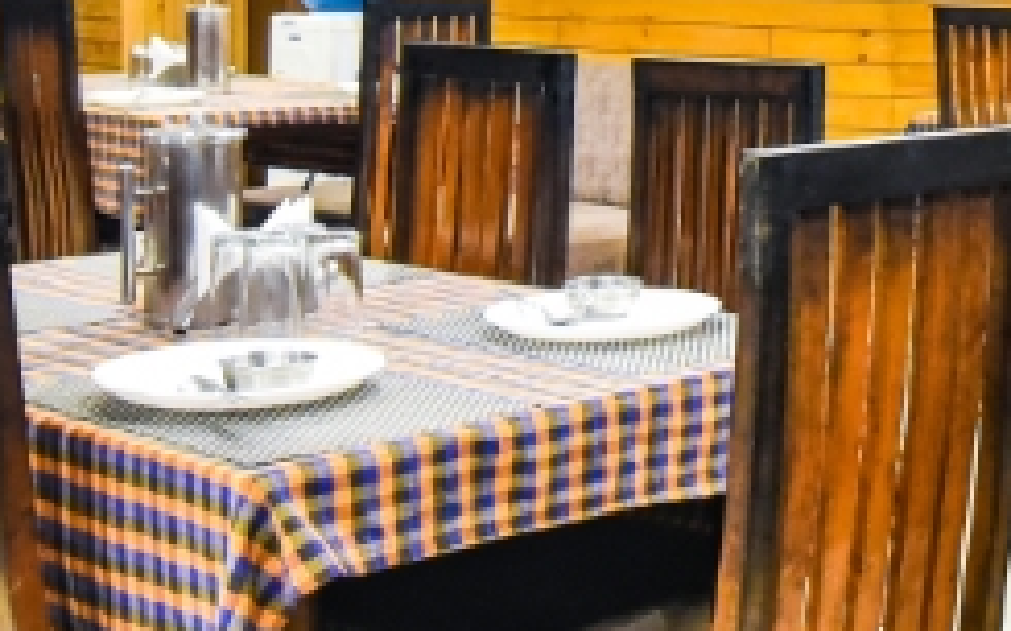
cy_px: -52
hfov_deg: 25.5
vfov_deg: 17.5
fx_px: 1983
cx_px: 1228
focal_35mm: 72
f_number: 8
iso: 3200
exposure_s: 1/10
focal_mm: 16
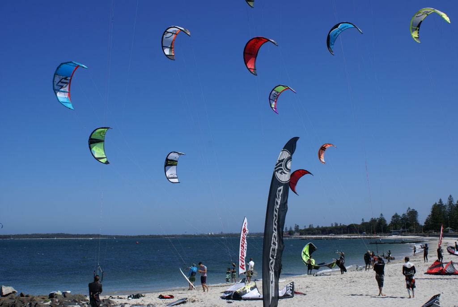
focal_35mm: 45
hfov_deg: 43.6
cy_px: 154
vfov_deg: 29.9
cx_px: 229
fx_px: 573
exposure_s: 1/250
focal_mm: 30
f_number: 11
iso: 100
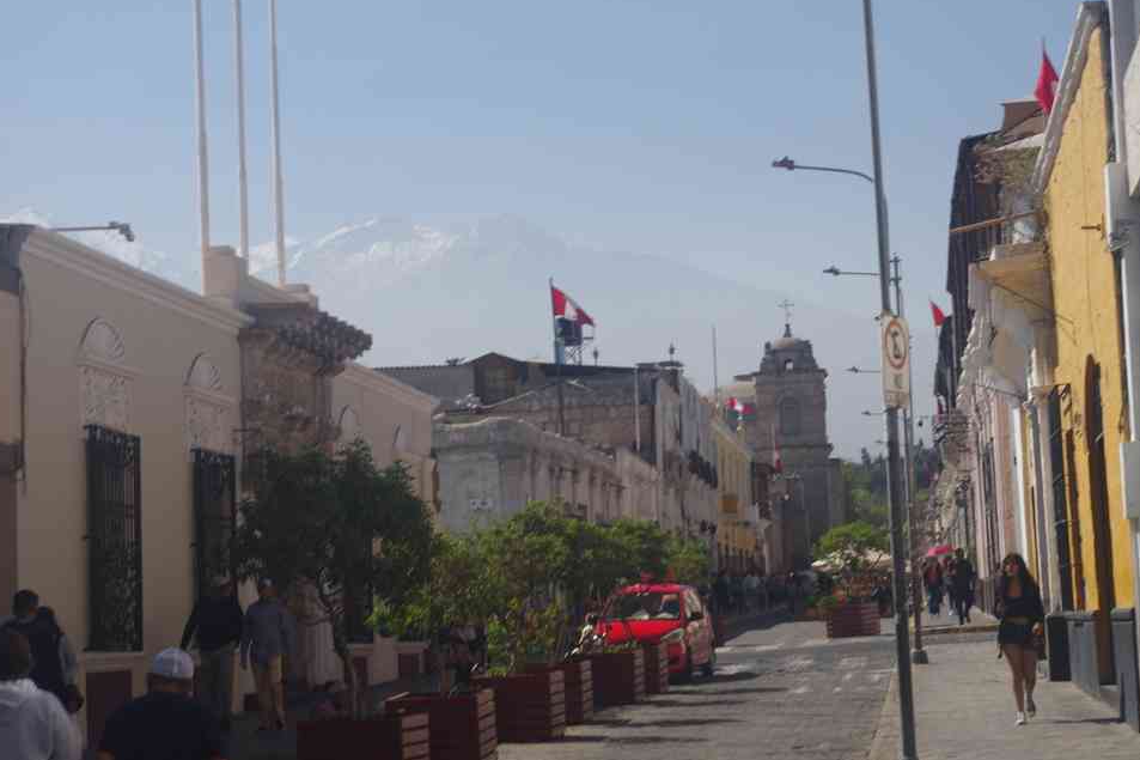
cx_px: 569
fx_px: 2739
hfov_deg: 23.5
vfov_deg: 15.8
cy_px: 382
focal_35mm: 87
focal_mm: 55
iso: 200
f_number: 11
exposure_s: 1/125
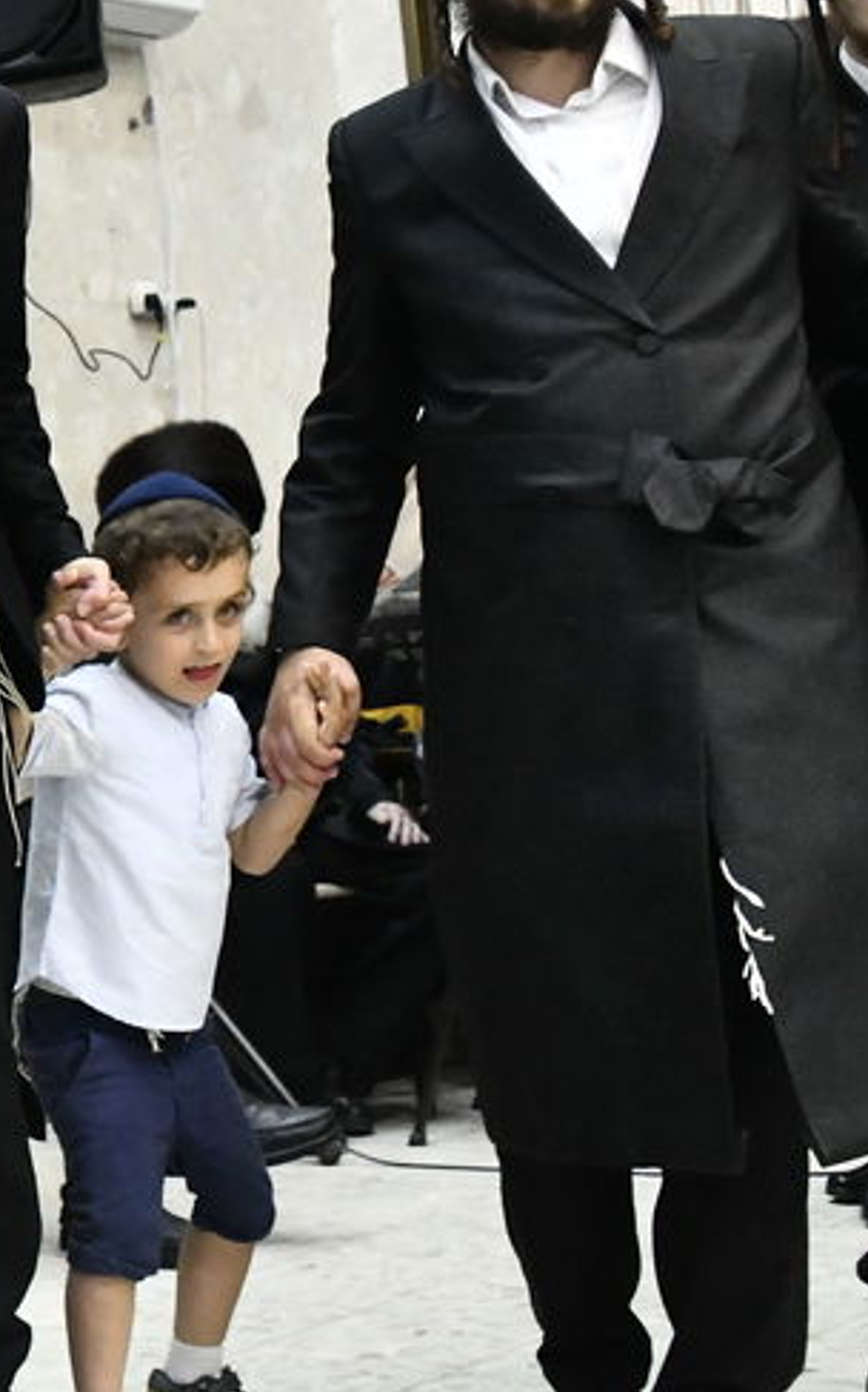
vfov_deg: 25.2
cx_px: -822
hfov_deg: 13.7
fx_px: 3106
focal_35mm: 82
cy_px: 579
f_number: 5.6
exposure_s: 1/400
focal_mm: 28
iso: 3200
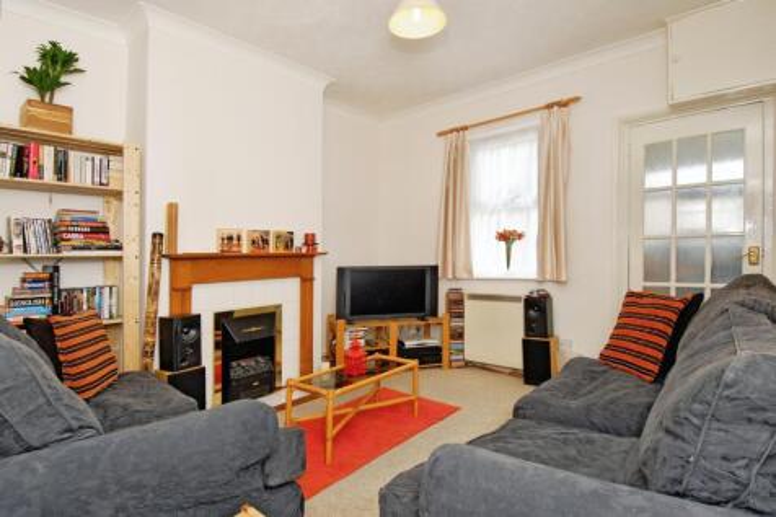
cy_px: 258
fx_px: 388
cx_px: 388
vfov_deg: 67.3
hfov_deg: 90.0
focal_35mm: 18
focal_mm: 12
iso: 320
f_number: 8
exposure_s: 1/60
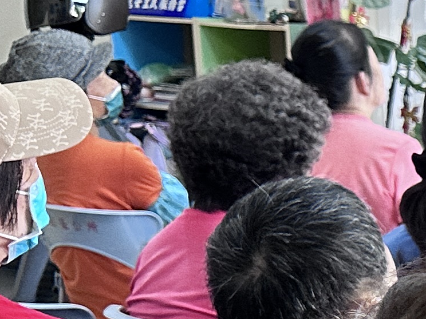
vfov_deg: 10.9
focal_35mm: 130
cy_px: 497
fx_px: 1600
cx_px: 957
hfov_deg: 12.5
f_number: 1.78
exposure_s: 1/120
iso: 200
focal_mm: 6.86
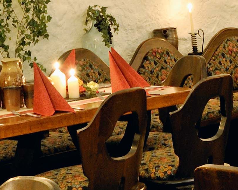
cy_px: -135
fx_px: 1042
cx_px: 333
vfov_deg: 10.0
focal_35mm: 148
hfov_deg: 12.5
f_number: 8
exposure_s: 4
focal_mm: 20
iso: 200
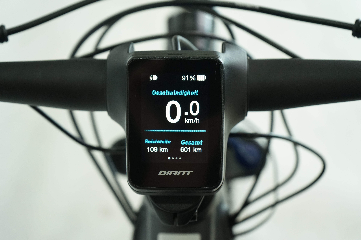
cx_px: 180
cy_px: 120
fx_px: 602
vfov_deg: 22.6
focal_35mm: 60
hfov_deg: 33.4
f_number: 5.6
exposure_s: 1/200
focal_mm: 60
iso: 1600
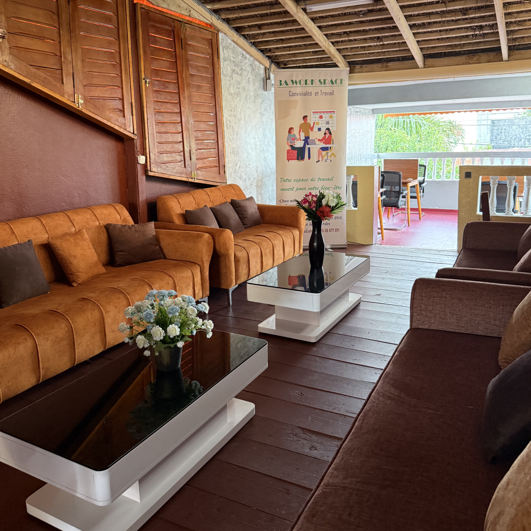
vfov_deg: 55.5
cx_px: 264
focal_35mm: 29
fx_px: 503
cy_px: 240
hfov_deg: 55.6
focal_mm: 6.76
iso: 400
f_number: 1.78
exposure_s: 1/60
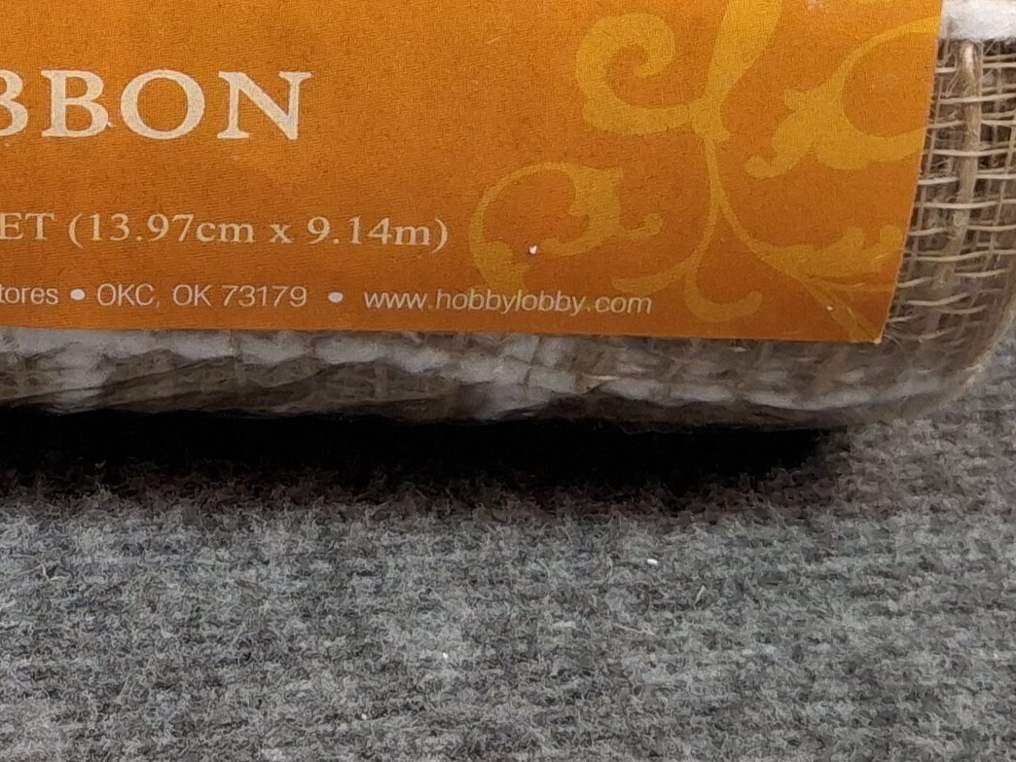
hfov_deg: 23.4
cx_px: 86
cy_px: -154
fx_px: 2377
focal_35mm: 81
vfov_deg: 17.4
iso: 160
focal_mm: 3.08
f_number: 2
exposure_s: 1/40
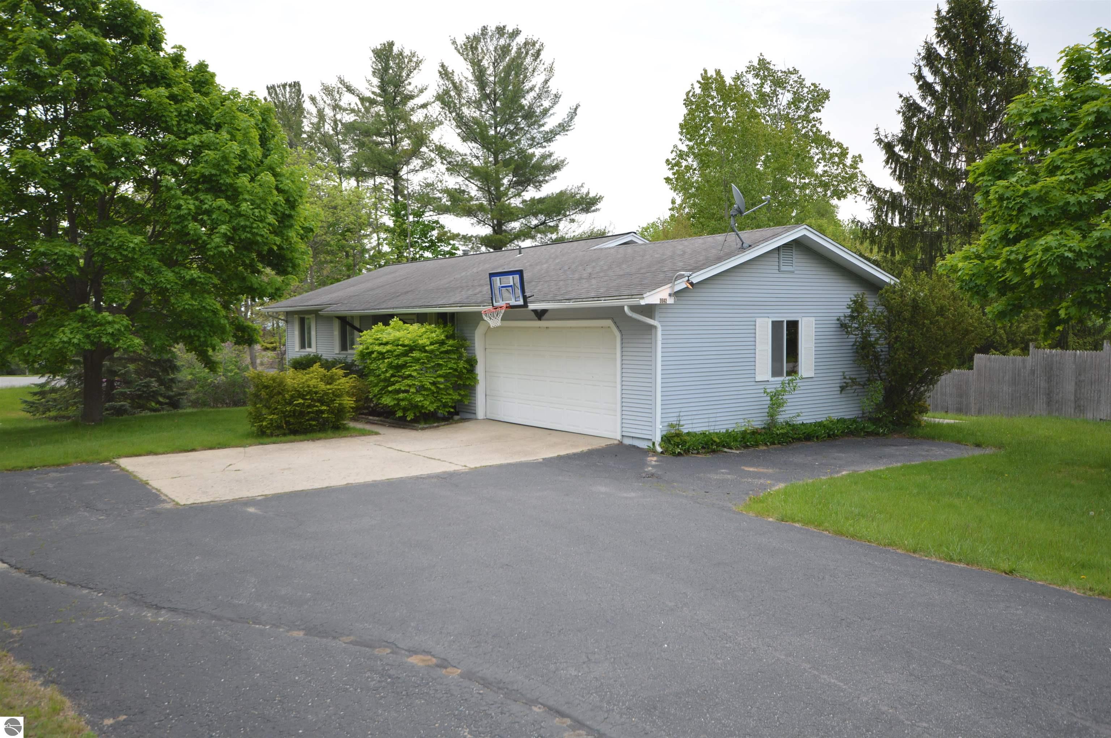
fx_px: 925
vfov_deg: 43.5
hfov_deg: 62.0
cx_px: 556
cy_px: 369
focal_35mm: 30
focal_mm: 20
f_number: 6.3
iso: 100
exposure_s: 1/160
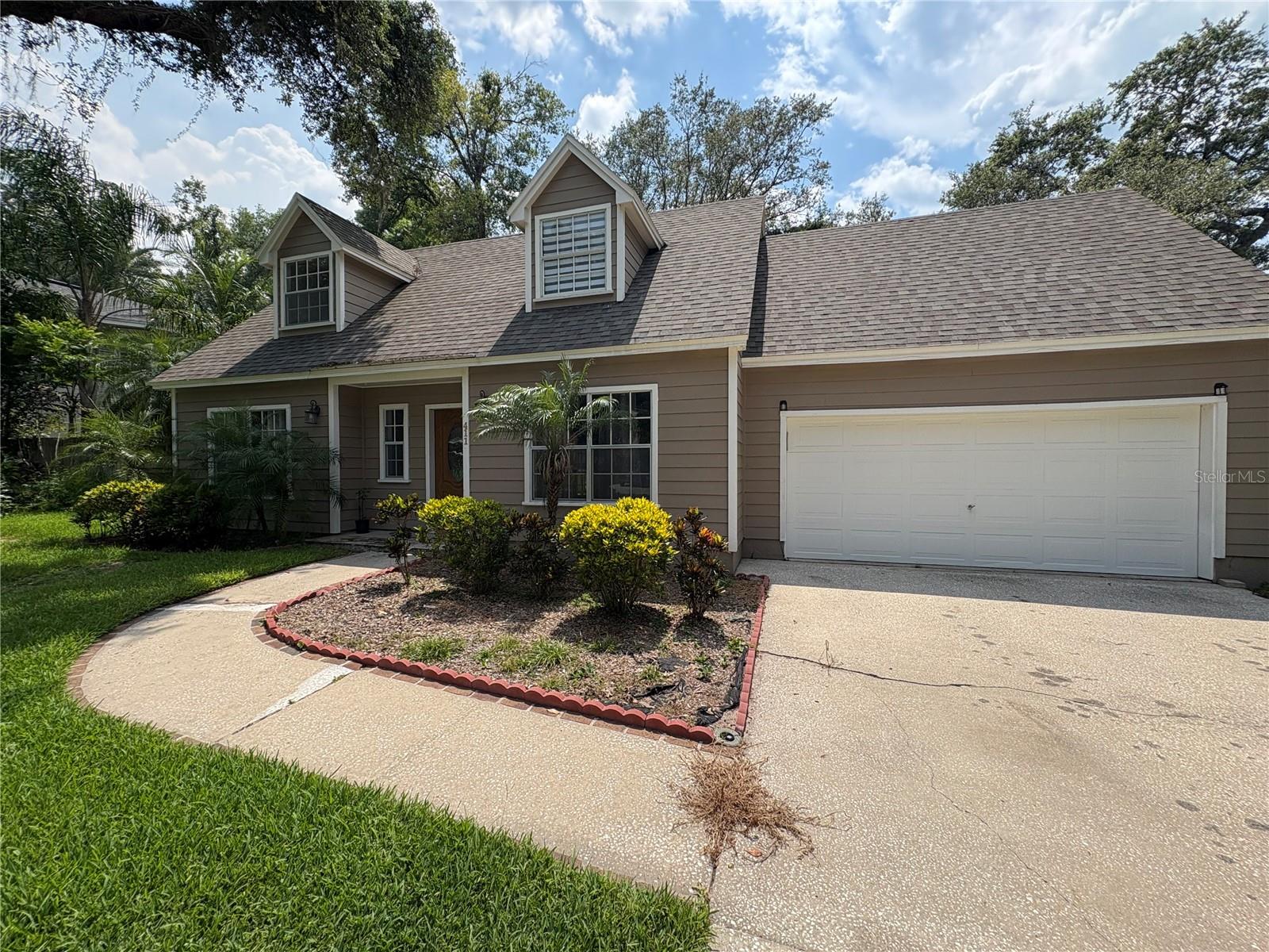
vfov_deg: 85.7
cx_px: 634
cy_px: 476
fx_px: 513
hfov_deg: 102.1
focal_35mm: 14
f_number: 2.2
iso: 50
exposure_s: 1/968
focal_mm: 2.22
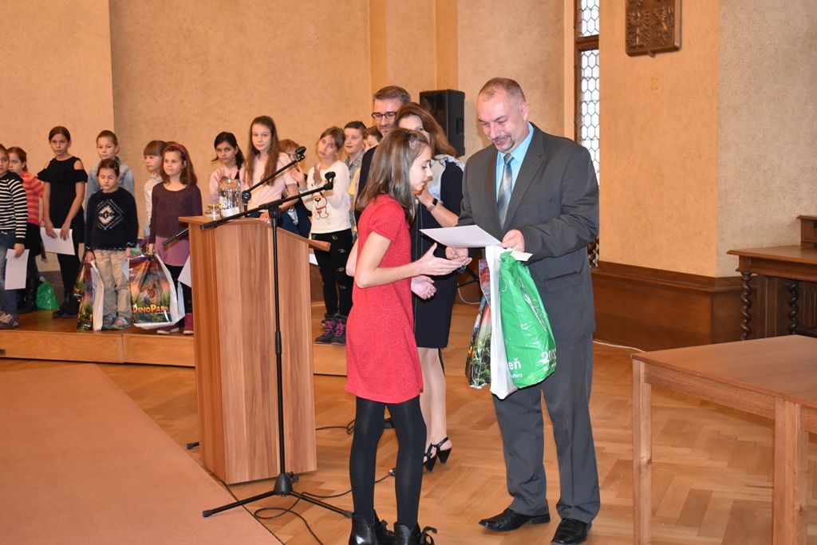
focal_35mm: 51
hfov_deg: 38.9
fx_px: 1158
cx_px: 408
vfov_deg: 26.5
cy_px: 272
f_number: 4.5
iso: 1800
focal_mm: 34
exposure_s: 1/60
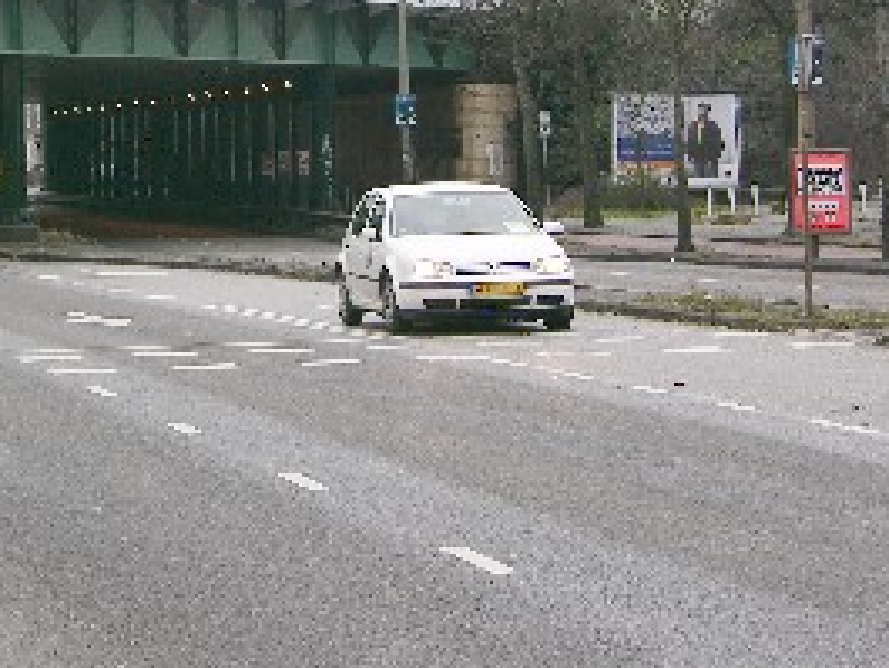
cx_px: 12
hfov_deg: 12.6
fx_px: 3982
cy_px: 0
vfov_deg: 9.5
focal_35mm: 155
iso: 50
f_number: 4.2
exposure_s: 1/55.6
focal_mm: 17.8
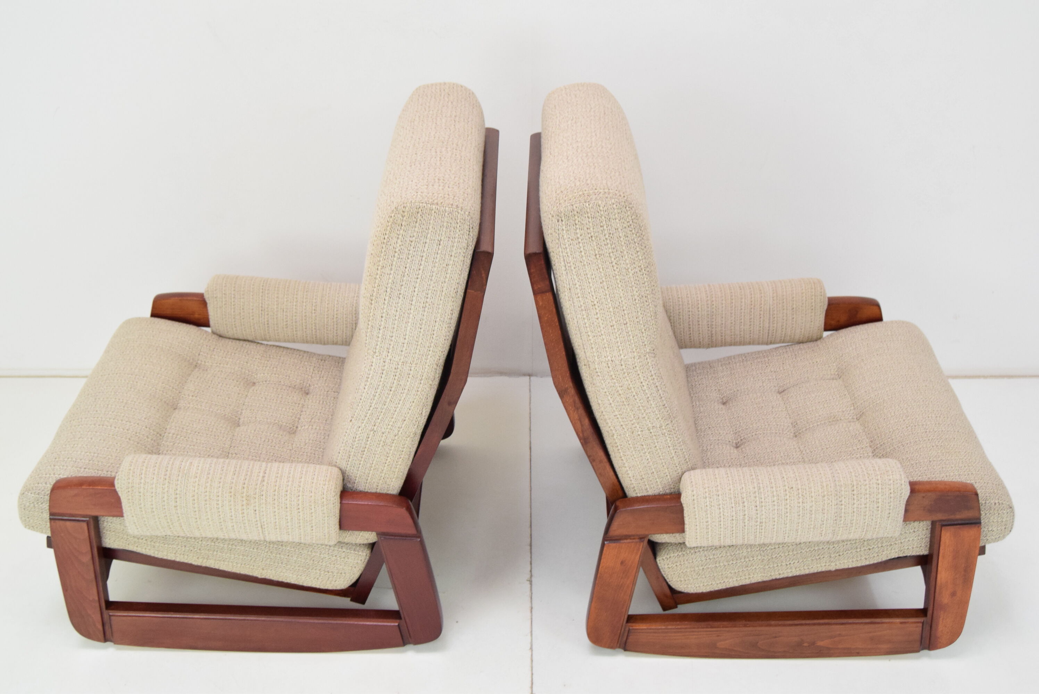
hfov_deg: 53.1
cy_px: 347
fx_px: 1040
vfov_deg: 36.9
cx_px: 520
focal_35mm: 36
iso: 1600
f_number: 7.1
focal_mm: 24
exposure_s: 1/200
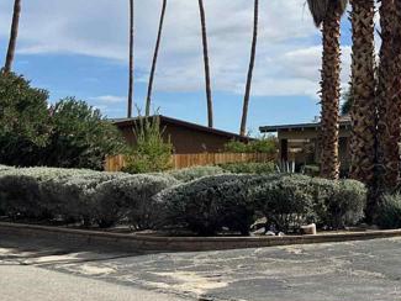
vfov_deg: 18.0
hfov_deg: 22.1
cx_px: 473
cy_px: 116
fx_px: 950
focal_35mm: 82
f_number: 1.5
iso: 50
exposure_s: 1/8000
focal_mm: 5.7
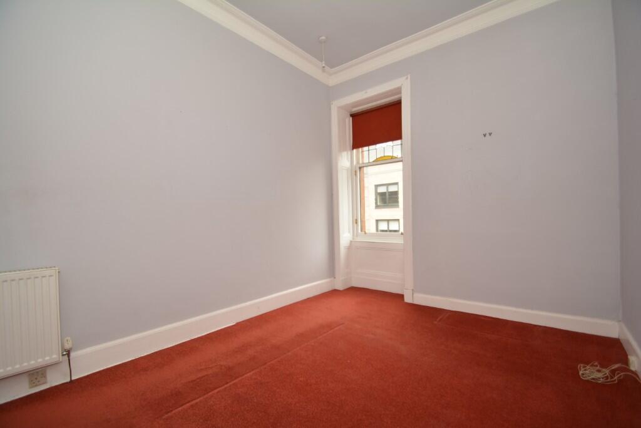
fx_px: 267
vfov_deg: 77.4
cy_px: 214
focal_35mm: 15
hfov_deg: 100.4
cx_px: 320
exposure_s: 1/15
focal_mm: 10
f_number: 3.5
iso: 100
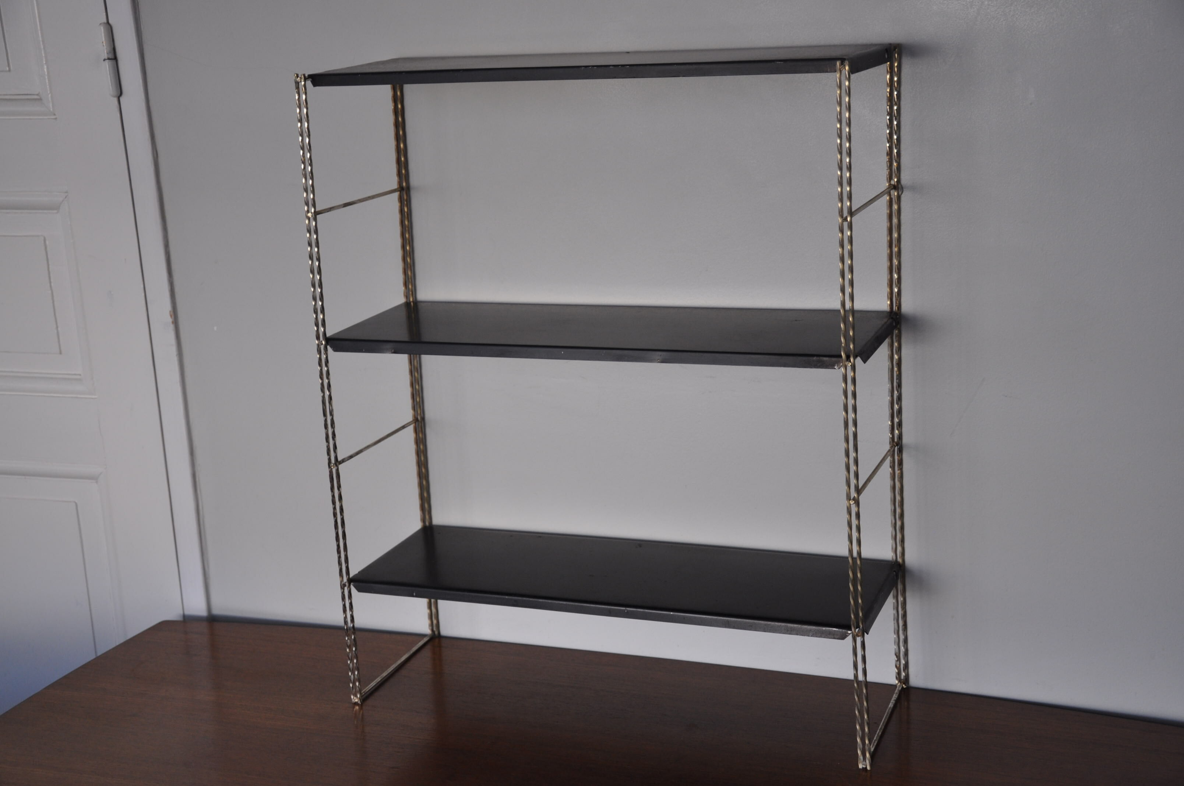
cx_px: 592
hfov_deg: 37.9
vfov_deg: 25.7
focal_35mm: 52
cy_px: 393
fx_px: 1725
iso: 400
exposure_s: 1/60
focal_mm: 35
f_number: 4.5
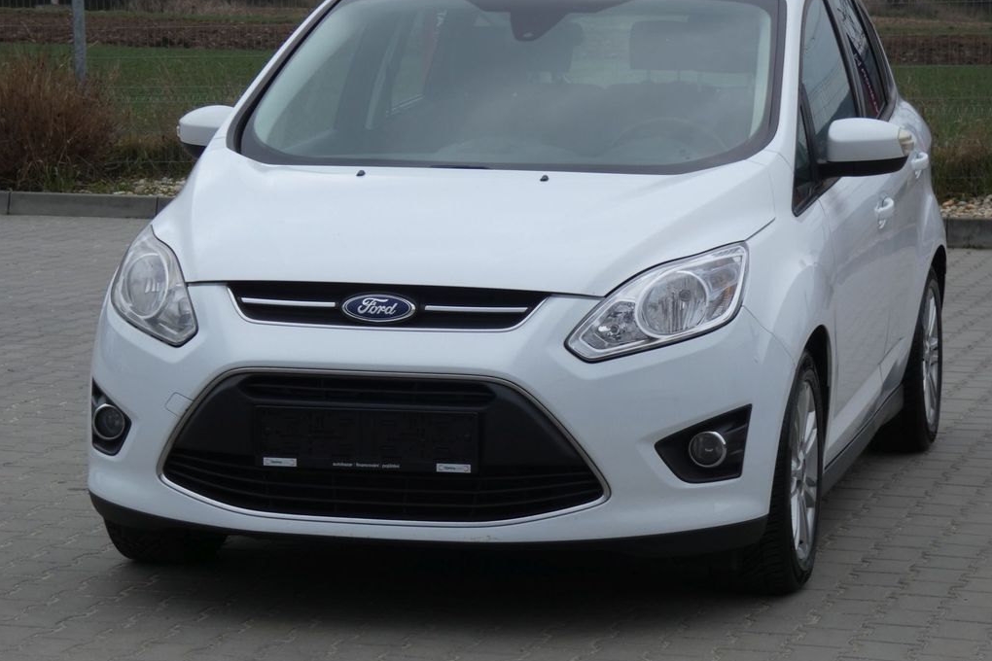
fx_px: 3224
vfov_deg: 11.7
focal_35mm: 117
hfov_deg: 17.5
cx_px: 495
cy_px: 302
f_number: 5
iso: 80
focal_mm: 20.1
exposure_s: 1/320
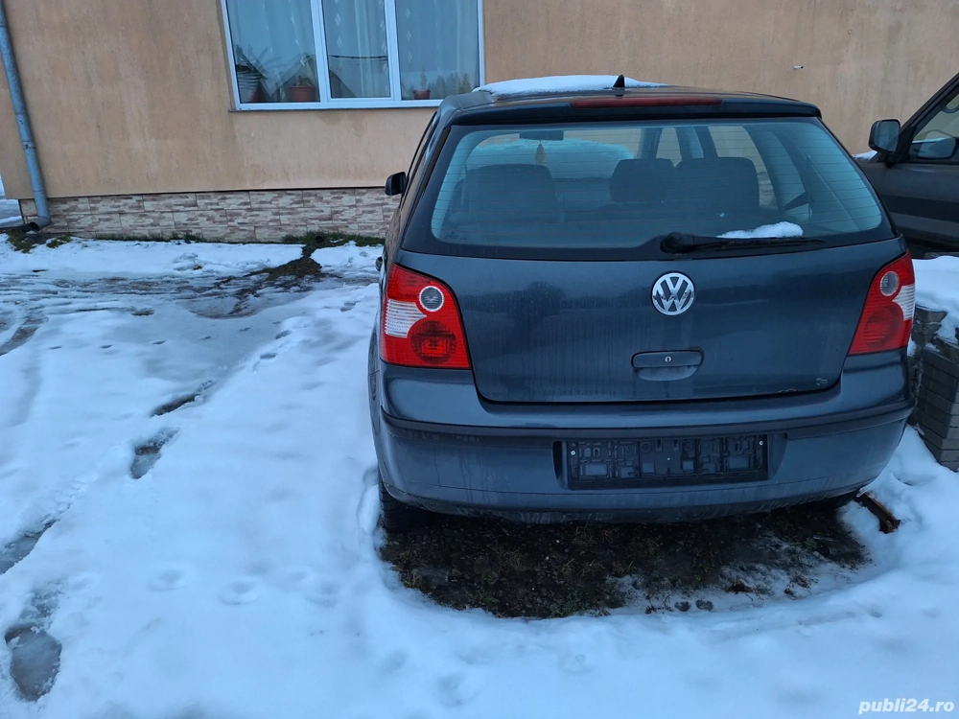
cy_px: 360
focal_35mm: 23
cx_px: 480
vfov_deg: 58.9
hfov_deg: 73.9
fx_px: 637
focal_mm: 5.54
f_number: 1.8
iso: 200
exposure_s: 1/33
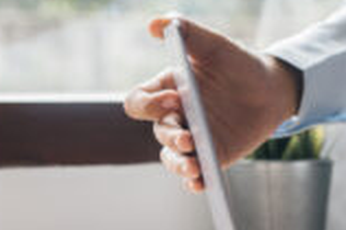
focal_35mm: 150
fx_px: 1440
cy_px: 320
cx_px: 619
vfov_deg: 8.9
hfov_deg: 12.5
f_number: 2.8
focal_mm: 35
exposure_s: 1/250
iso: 320
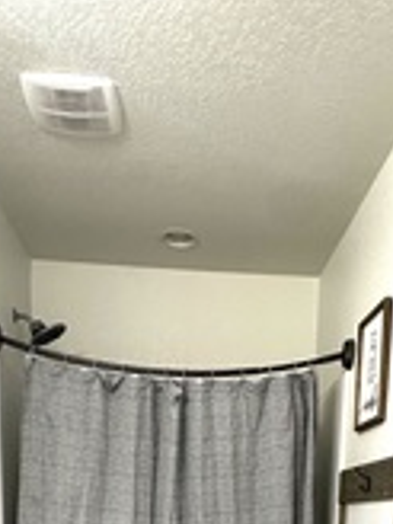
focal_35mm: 41
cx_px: 224
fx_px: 621
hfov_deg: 35.1
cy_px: 636
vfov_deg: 35.5
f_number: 2.2
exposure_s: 1/60
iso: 200
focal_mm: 2.22
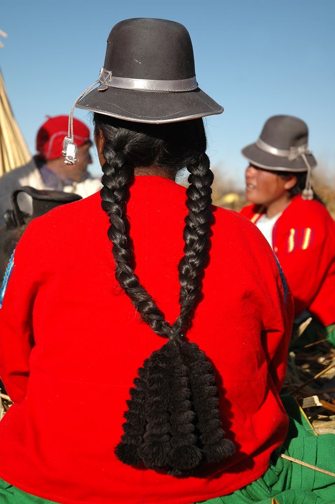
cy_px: 252
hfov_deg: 18.2
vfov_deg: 27.0
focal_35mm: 75
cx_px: 168
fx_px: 1049
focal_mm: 50
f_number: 4.5
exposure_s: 1/1000
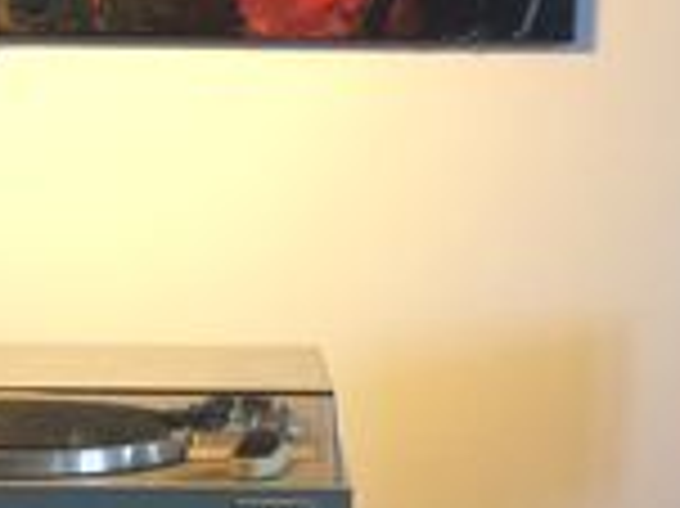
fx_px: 2414
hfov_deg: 16.0
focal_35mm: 123
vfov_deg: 11.1
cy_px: 967
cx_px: 261
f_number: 2.2
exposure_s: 1/33
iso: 320
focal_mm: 4.15
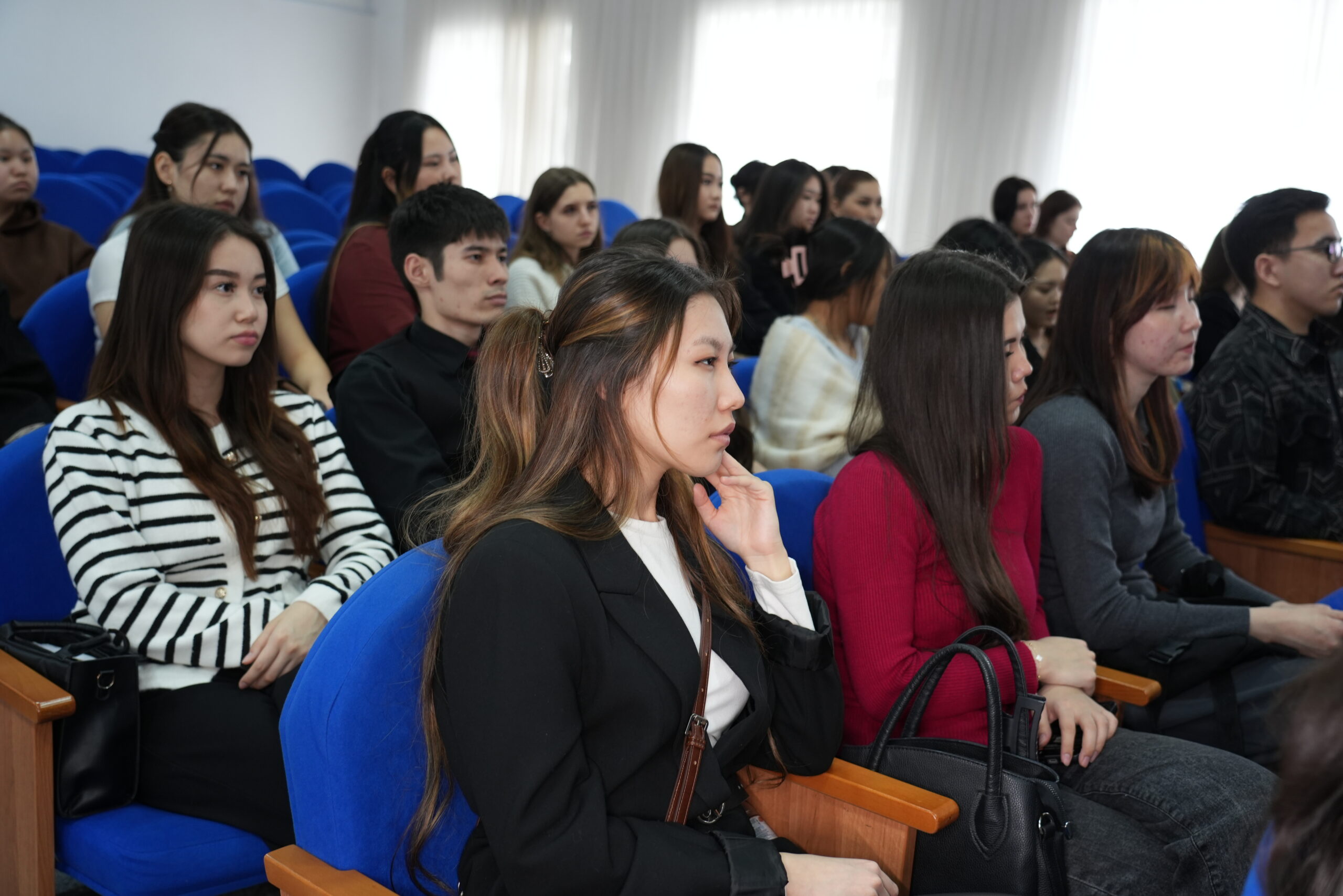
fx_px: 1268
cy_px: 448
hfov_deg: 55.8
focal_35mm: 34
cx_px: 672
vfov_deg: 38.9
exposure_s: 1/40
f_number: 4
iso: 800
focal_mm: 34
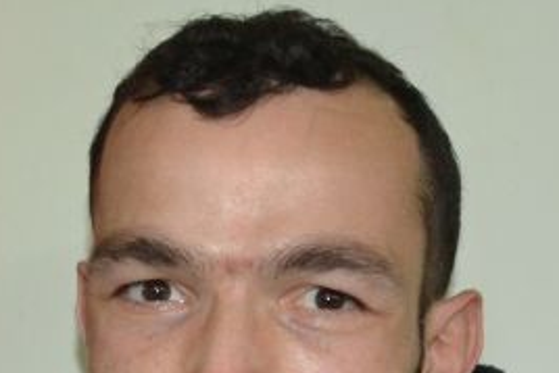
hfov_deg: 15.3
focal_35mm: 133
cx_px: 77
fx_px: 2066
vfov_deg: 10.1
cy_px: 463
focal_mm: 22
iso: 1800
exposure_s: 1/60
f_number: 3.8
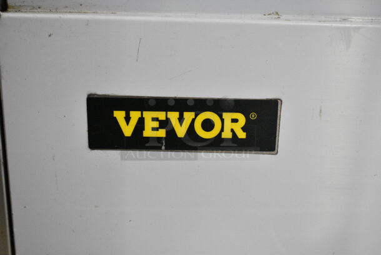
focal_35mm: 51
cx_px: 190
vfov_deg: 26.5
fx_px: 540
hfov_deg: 38.8
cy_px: 128
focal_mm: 34
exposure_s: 1/125
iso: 6400
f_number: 5.6
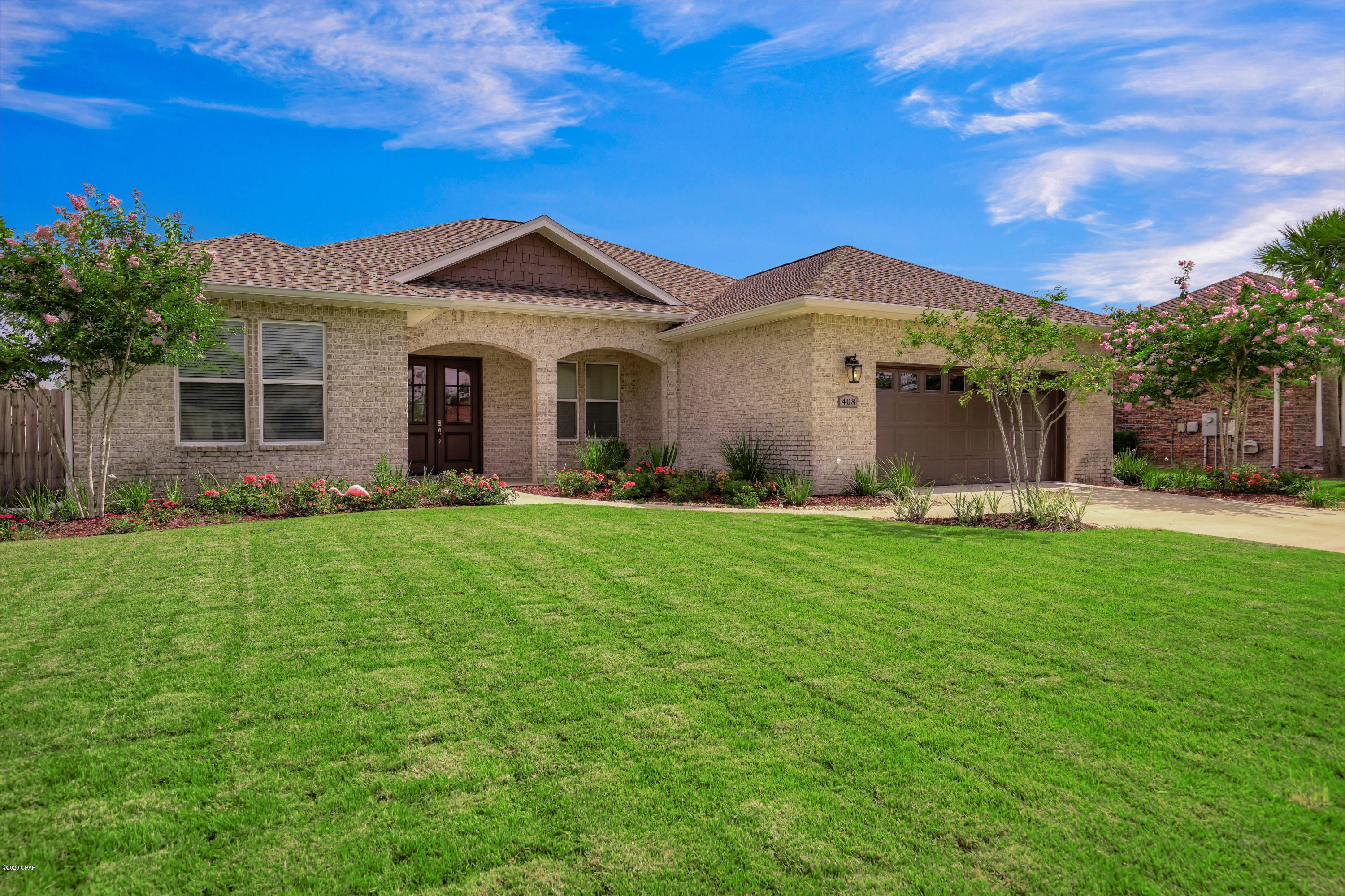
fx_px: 785
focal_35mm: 21
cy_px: 448
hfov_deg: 81.2
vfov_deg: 59.5
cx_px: 672
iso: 100
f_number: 8
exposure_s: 1/125
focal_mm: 21
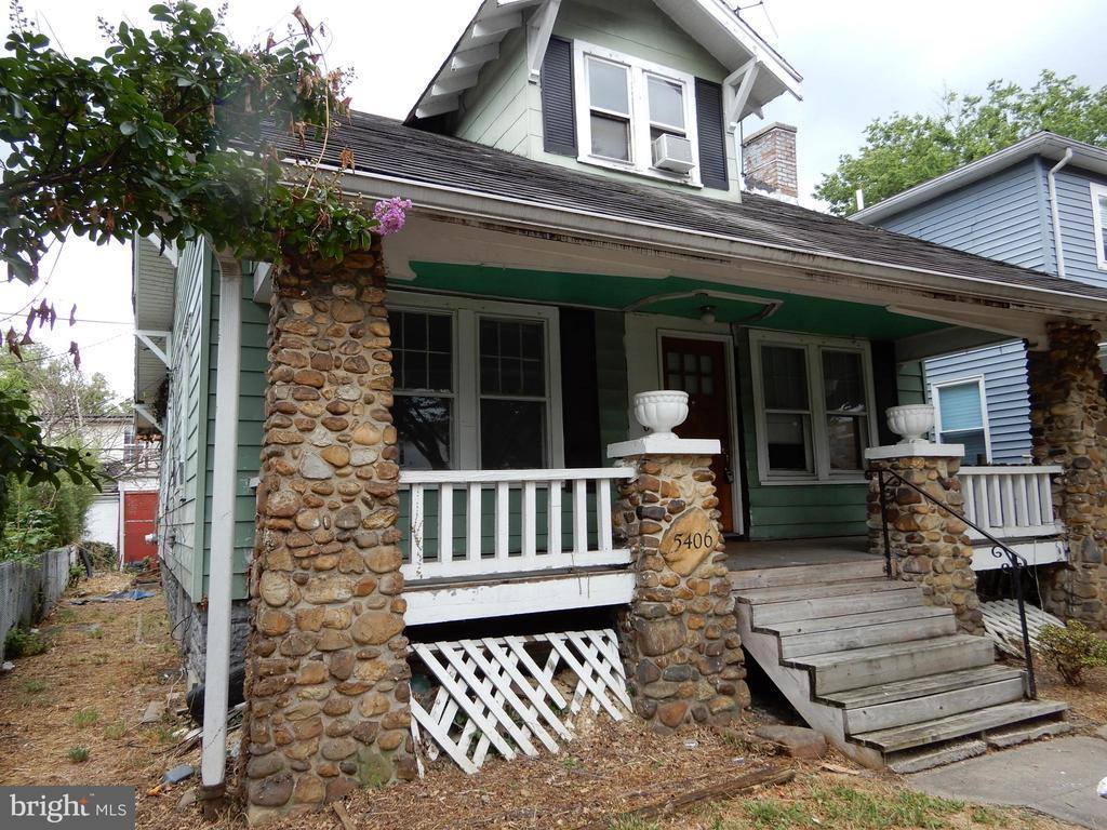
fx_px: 768
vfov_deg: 56.8
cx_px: 554
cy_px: 415
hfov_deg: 71.6
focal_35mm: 24
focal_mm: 4.3
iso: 80
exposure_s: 1/40
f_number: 3.4
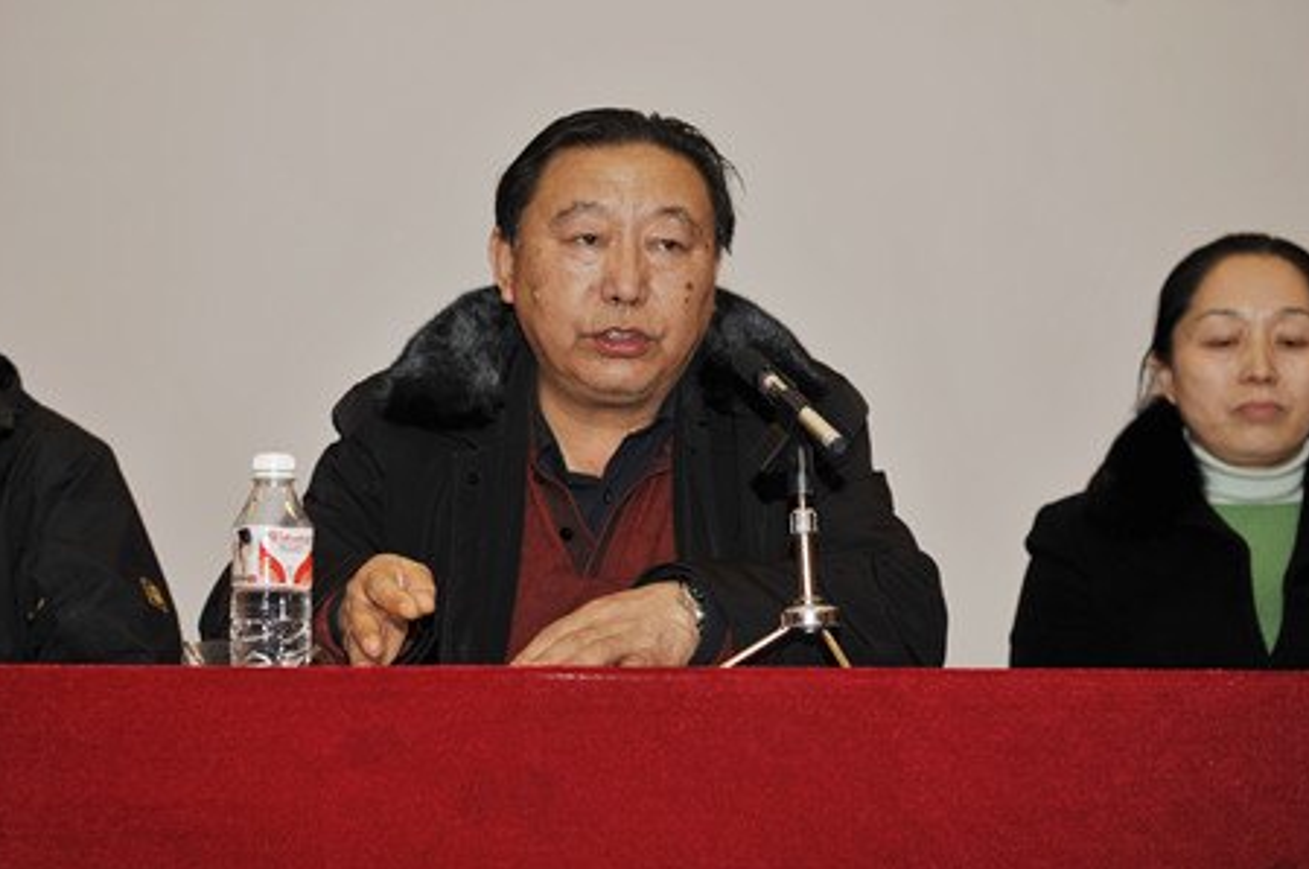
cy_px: 429
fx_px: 2832
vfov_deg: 17.4
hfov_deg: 26.0
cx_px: 603
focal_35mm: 78
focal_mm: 70
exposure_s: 1/60
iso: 250
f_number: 5
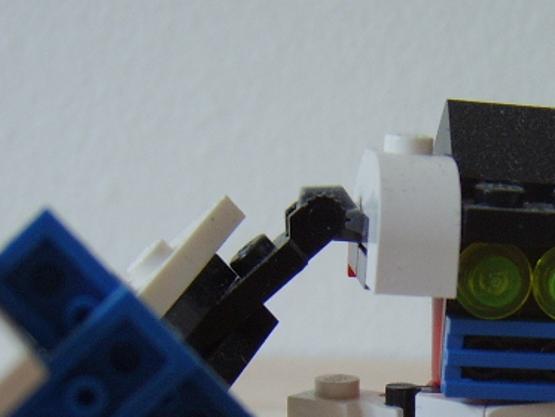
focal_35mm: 85
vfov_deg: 16.8
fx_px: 1363
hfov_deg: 22.6
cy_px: 466
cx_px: 479
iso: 100
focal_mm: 8.13
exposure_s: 1/38
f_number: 2.7
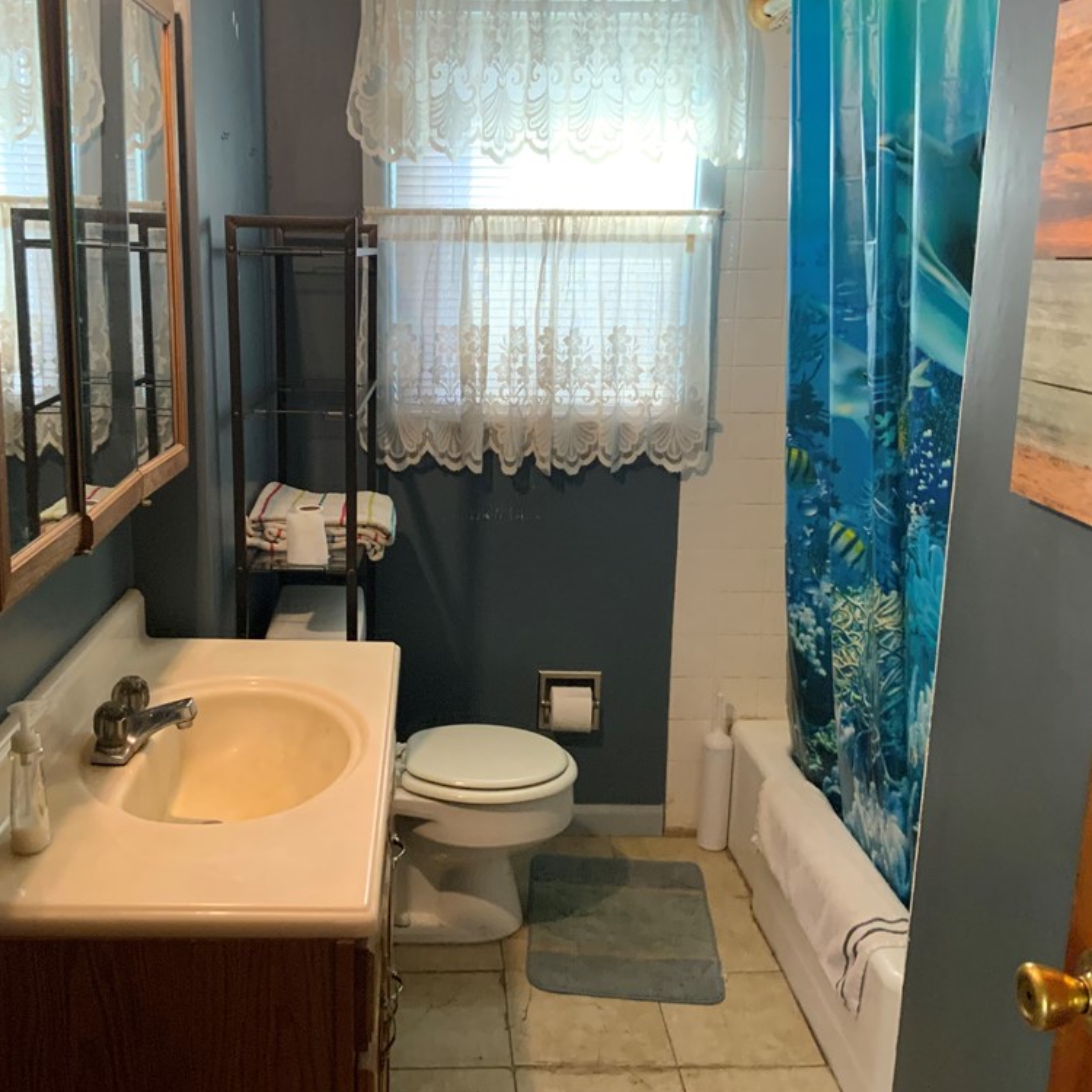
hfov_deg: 47.0
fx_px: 1249
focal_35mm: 35
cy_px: 536
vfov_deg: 47.2
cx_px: 450
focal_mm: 3
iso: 250
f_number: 1.8
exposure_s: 1/60
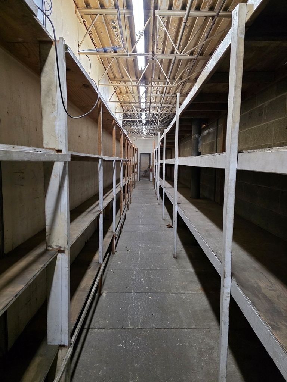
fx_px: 254
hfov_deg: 58.9
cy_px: 191
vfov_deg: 73.9
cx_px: 144
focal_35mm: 23
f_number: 1.7
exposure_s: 1/120
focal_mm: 6.3
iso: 1250
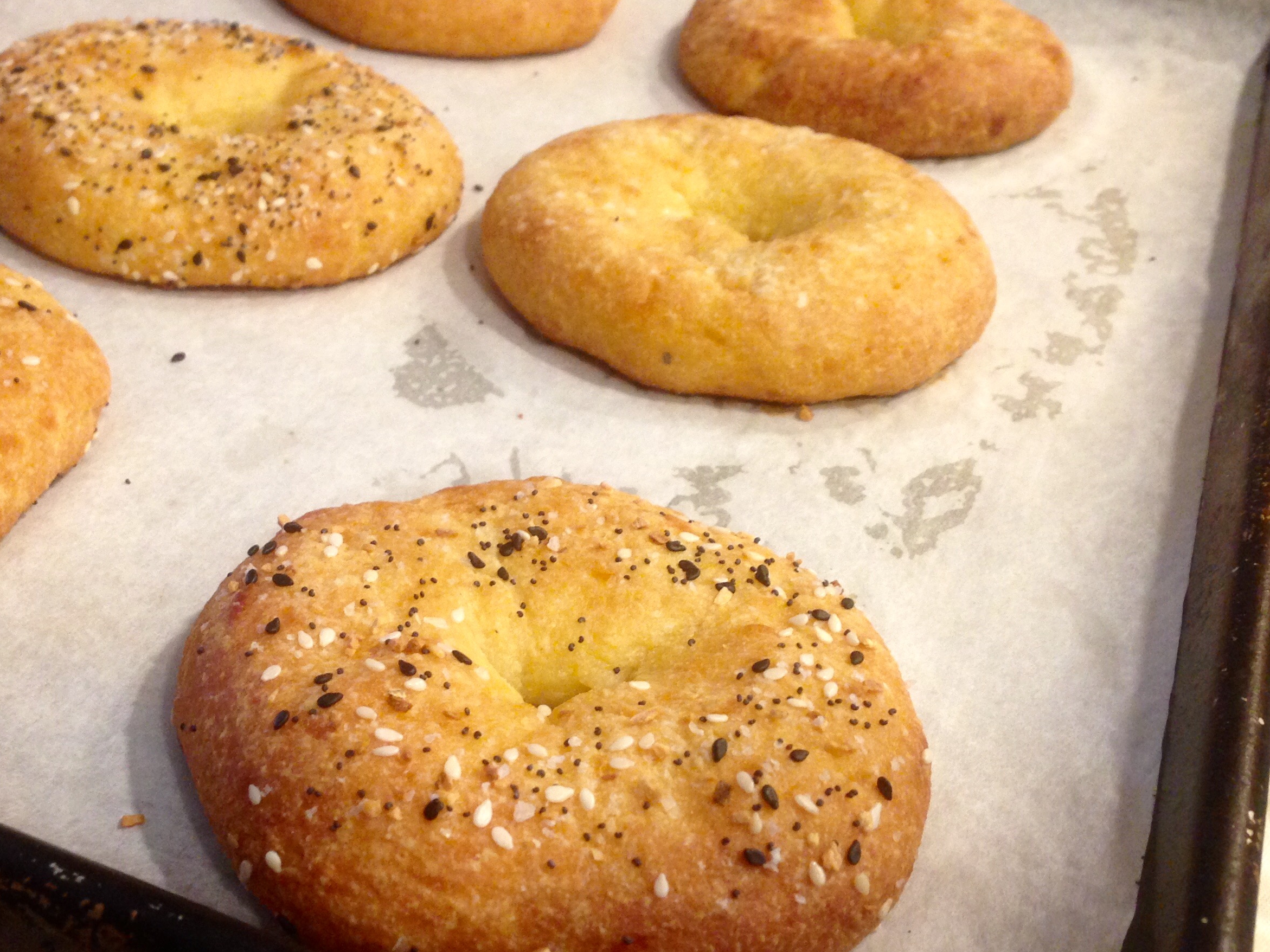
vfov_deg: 31.4
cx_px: 493
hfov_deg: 41.0
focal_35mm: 46
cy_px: 602
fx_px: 1687
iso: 160
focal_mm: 4.12
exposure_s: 1/20
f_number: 2.4
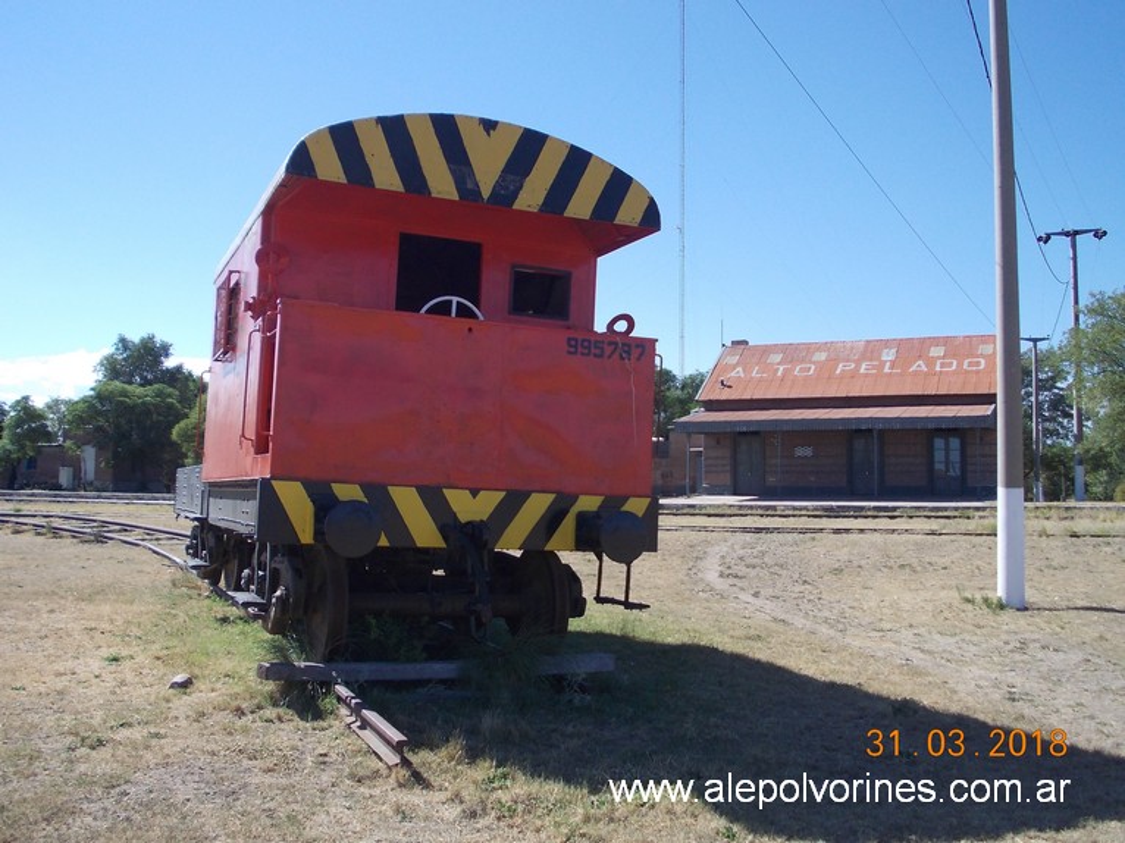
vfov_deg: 37.7
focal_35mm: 38
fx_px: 1235
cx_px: 562
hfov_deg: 49.0
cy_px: 422
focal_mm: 5.3
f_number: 6.2
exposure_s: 1/200
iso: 80
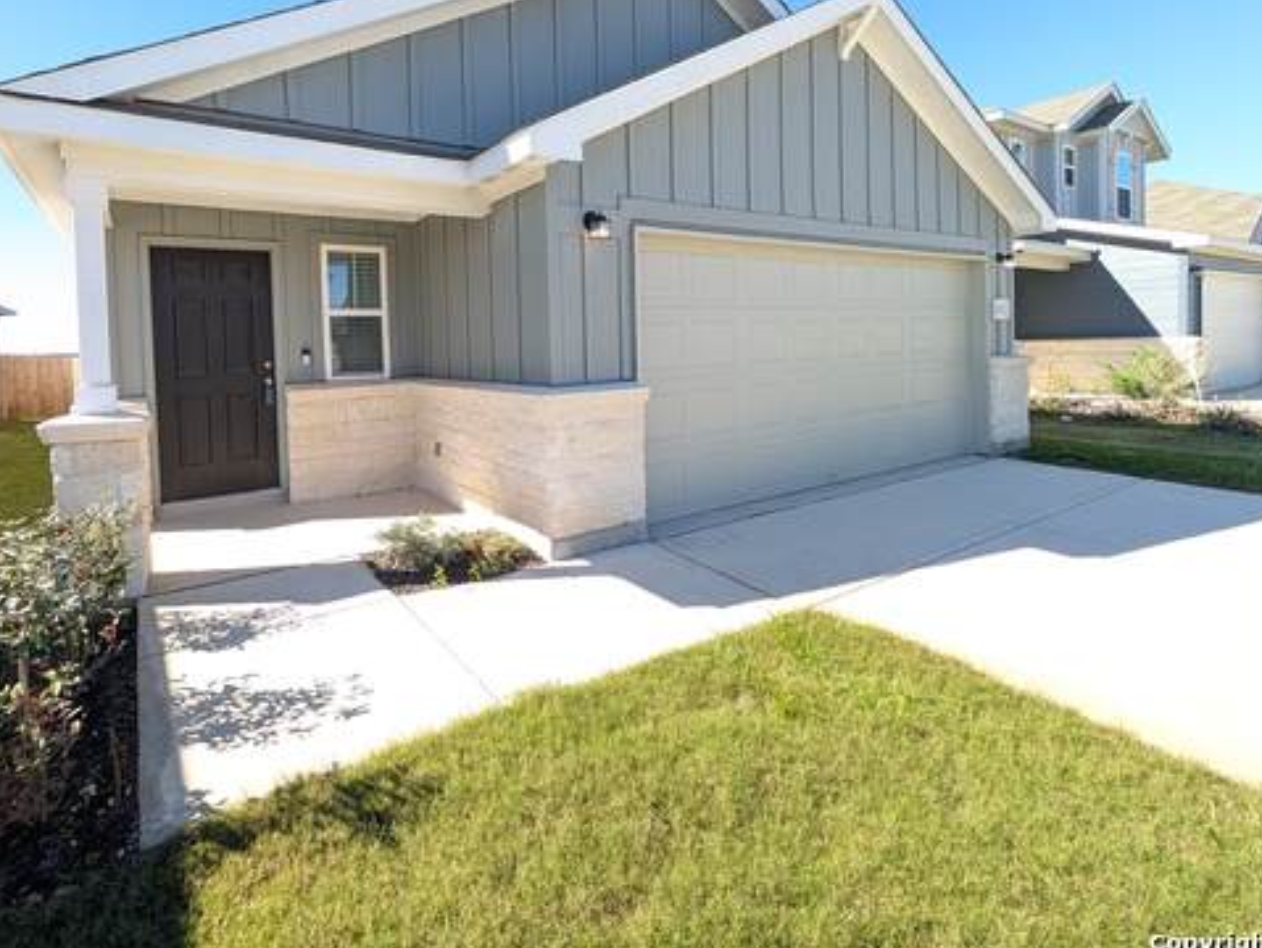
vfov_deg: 76.9
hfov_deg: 93.5
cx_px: 519
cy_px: 358
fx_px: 584
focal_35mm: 16
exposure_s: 1/770
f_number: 1.7
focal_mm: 2.02
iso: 46
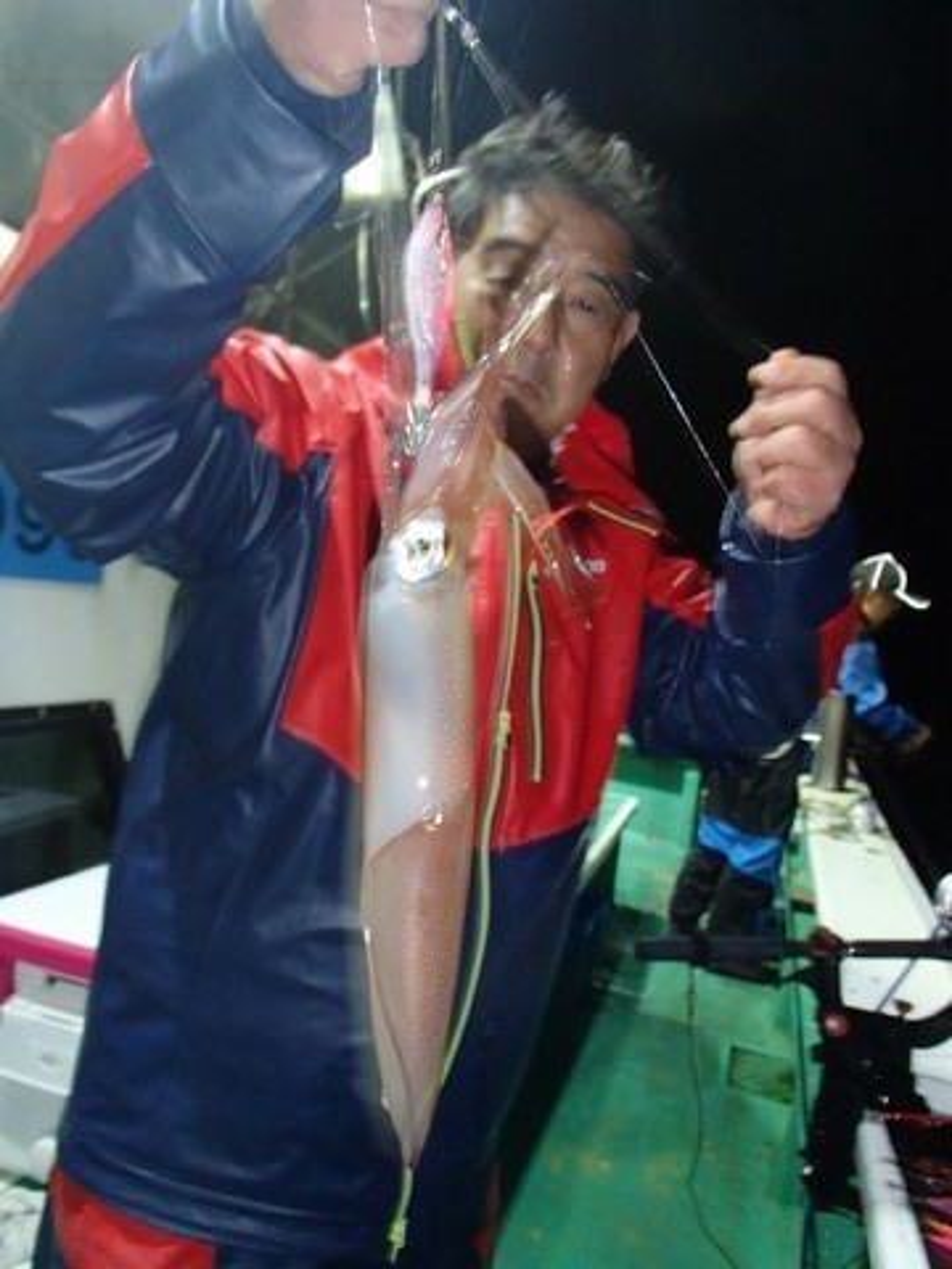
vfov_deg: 63.4
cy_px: 634
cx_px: 476
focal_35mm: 28
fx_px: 1027
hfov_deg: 49.7
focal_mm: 5
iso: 400
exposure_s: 1/30
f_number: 3.9
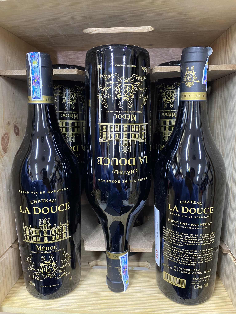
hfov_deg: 53.1
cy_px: 157
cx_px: 118
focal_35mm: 26
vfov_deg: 67.3
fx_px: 236
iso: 400
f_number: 1.8
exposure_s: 1/33
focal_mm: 4.25
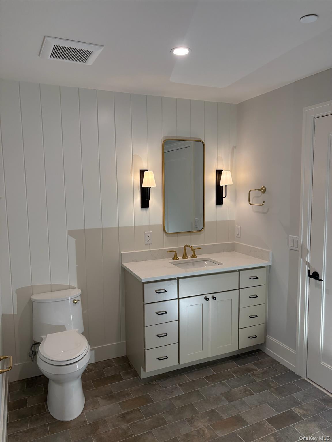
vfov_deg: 67.3
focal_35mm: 26
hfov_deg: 53.1
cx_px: 166
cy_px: 221
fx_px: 332
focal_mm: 5.96
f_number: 1.6
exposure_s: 1/158
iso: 125
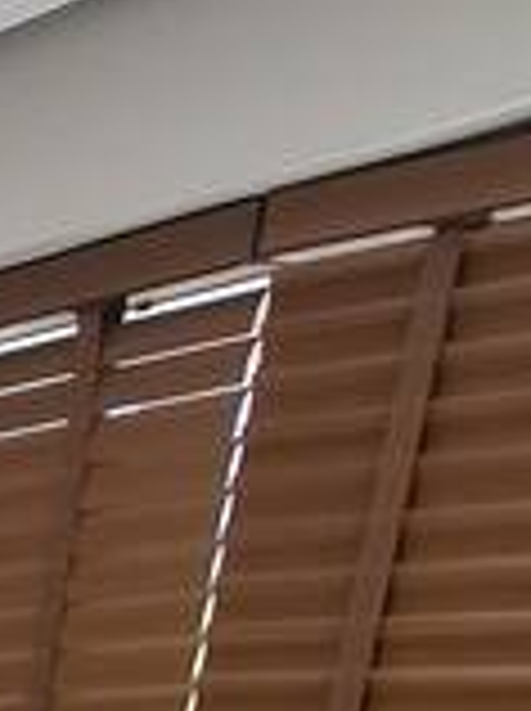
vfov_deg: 17.5
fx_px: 1825
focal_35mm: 89
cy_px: 1314
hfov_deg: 10.3
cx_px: -1170
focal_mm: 1.74
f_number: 2.2
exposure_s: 1/60
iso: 40
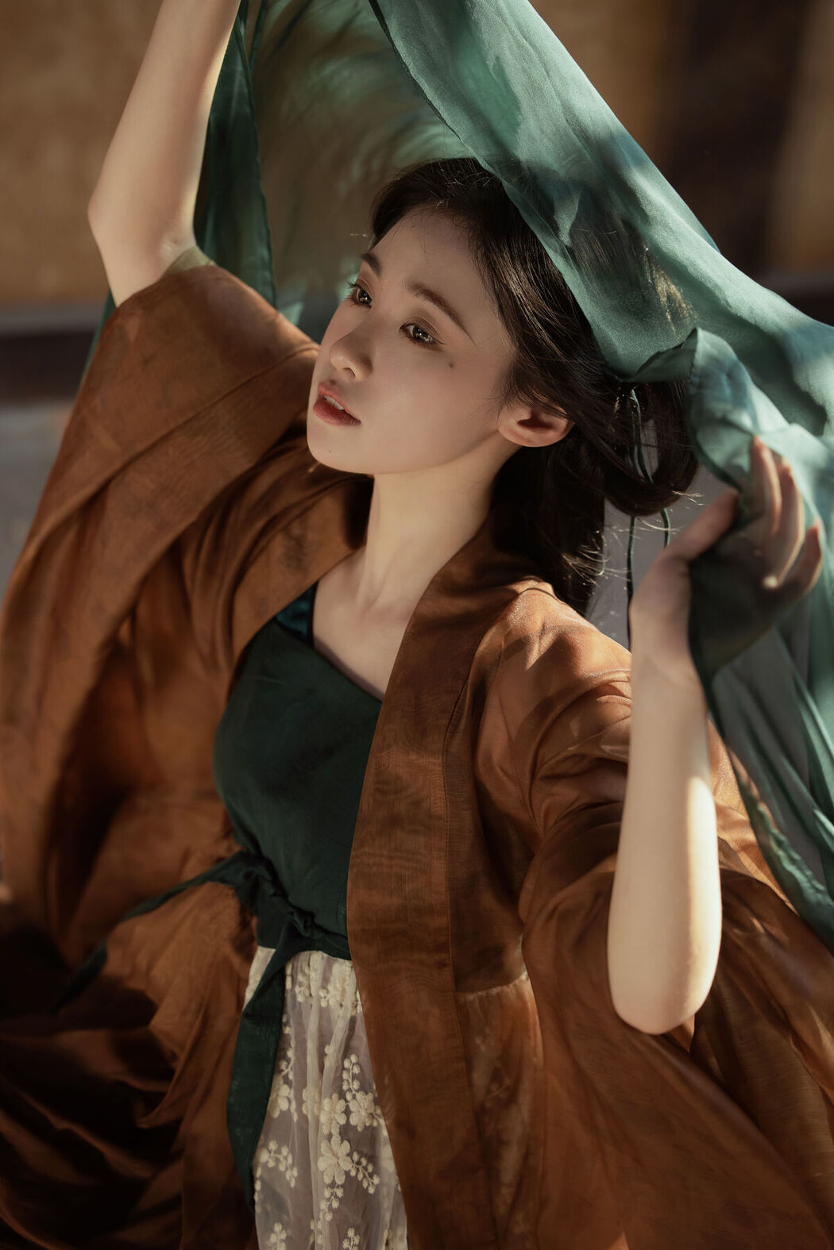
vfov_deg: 23.1
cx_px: 417
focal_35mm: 88
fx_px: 3058
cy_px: 625
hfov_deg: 15.5
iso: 320
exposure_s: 1/250
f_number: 2.8
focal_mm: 89
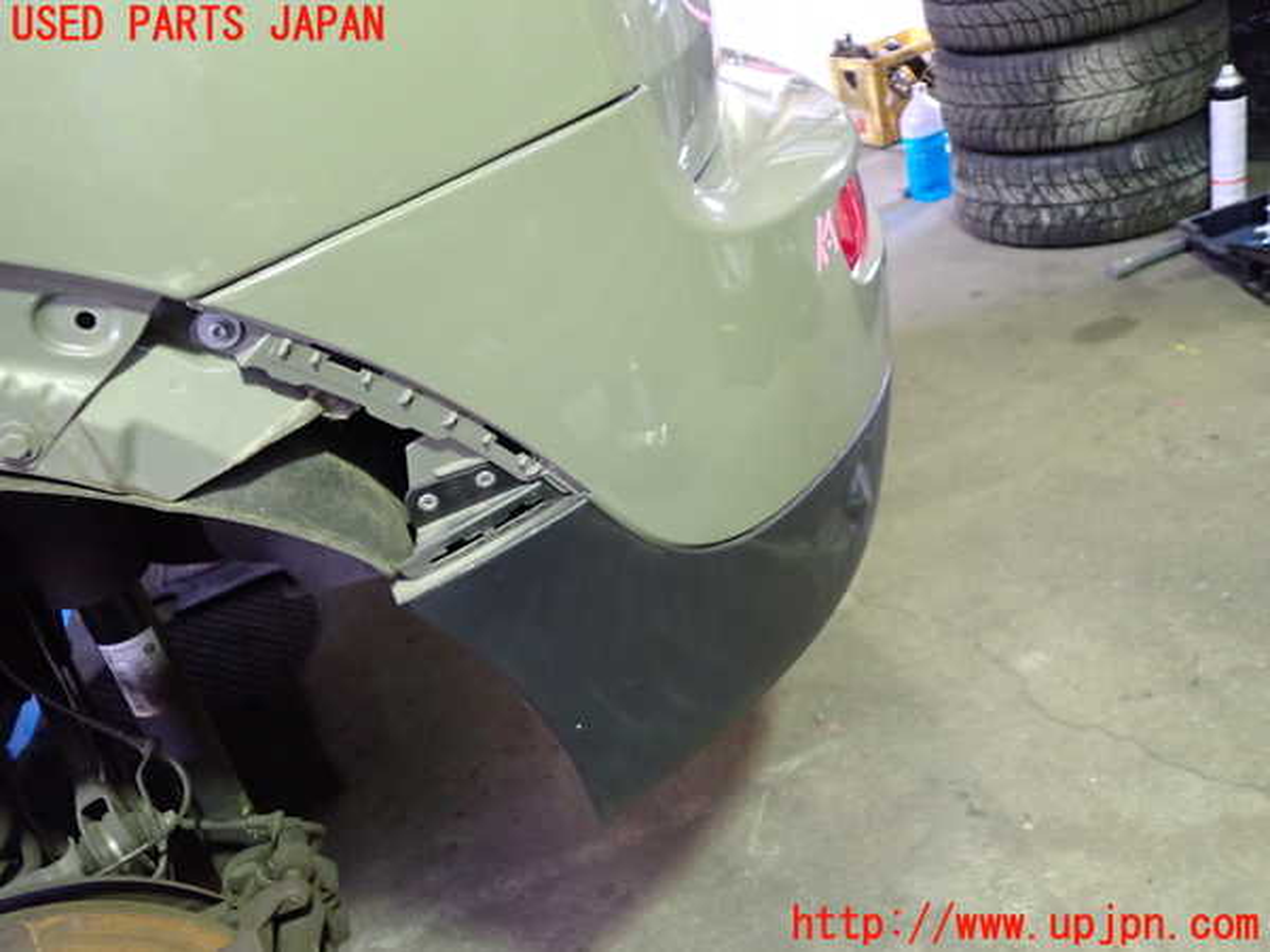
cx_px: 635
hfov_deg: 60.0
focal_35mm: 30
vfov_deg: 46.8
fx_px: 1101
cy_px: 476
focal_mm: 5.4
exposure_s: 1/30
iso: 640
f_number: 2.3
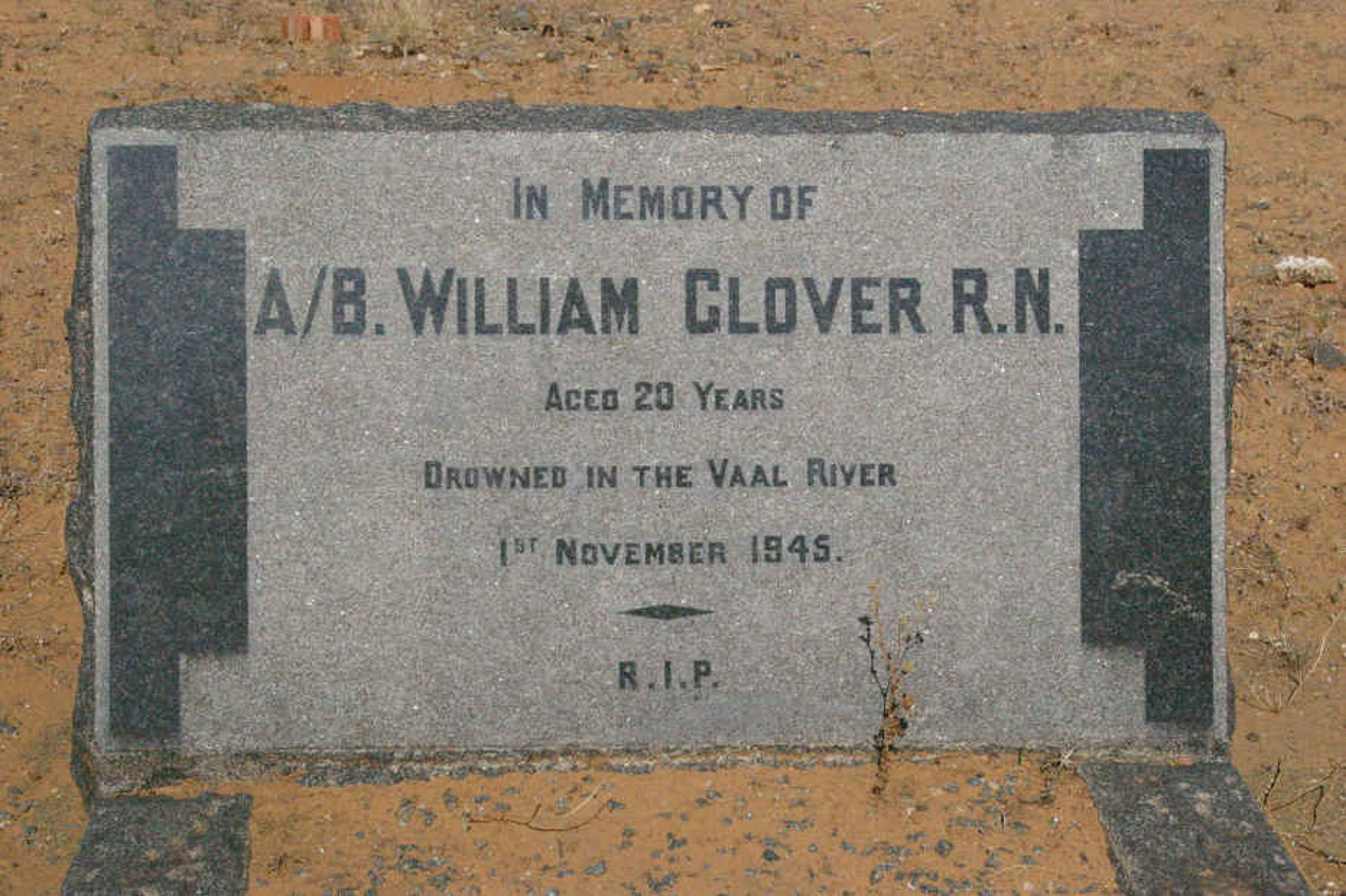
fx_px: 2410
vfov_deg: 21.0
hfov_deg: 31.2
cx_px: 673
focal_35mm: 64
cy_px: 448
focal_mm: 43
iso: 3200
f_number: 16
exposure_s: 1/4000
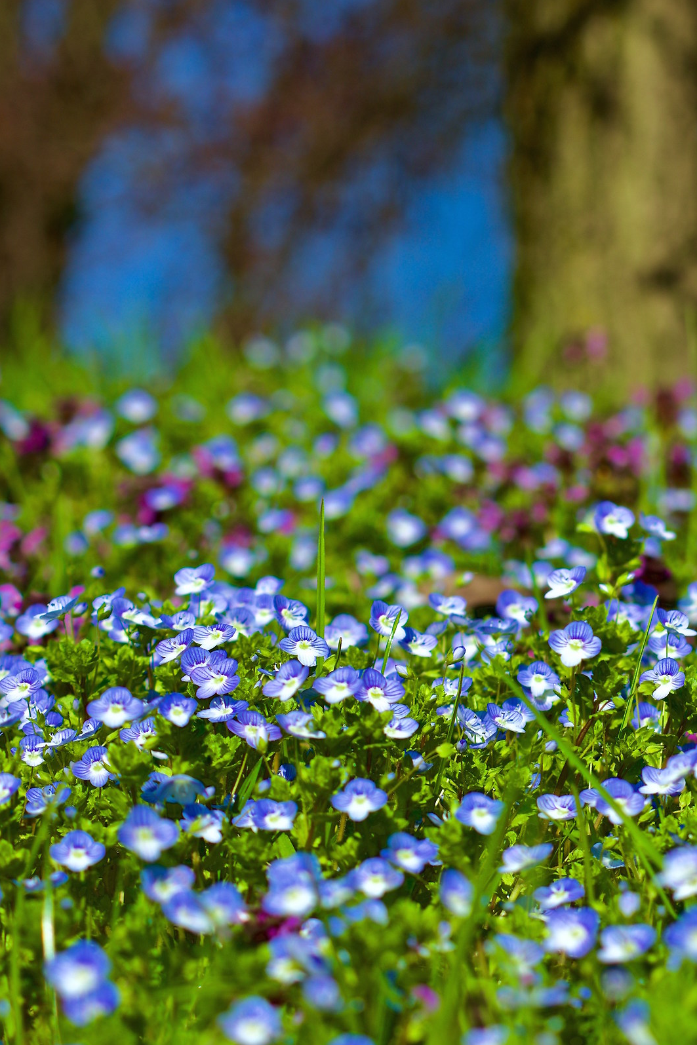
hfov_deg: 8.6
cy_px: 522
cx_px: 772
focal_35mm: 158
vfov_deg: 13.0
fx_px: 4589
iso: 100
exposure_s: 1/250
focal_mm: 70
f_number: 8
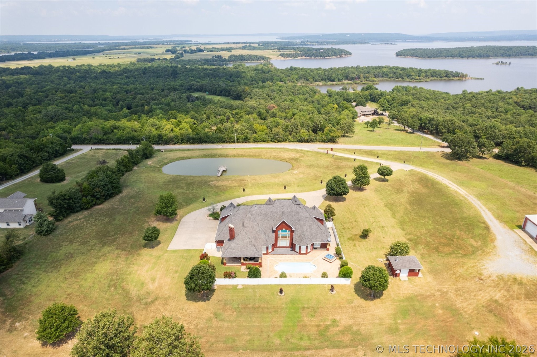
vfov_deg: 57.2
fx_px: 328
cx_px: 268
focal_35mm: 22
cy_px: 178
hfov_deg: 78.6
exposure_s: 1/1250
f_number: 2.8
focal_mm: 8.38
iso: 110
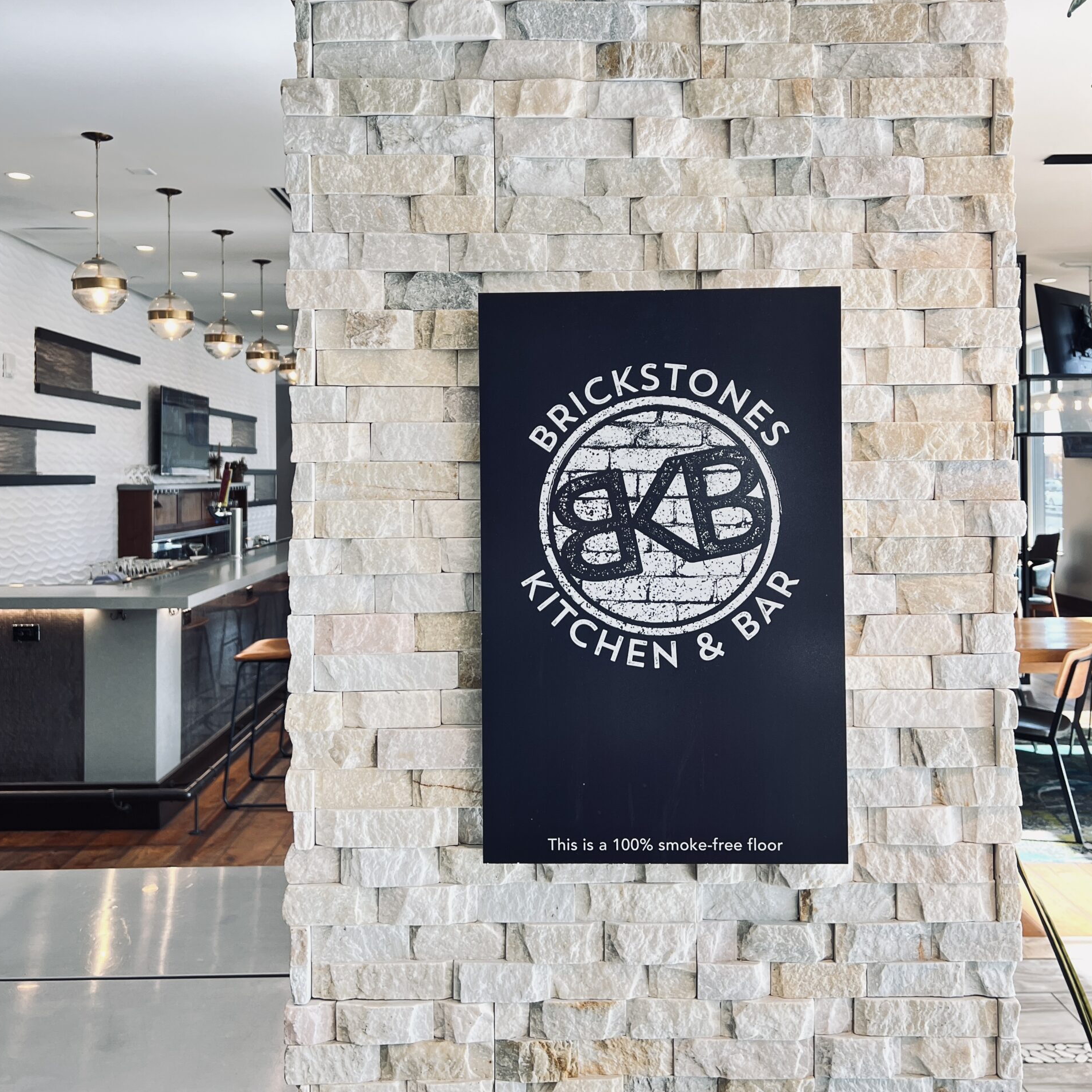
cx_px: 547
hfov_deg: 52.5
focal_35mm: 31
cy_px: 459
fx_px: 1106
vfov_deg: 52.3
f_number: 1.5
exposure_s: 1/120
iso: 100
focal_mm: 5.7
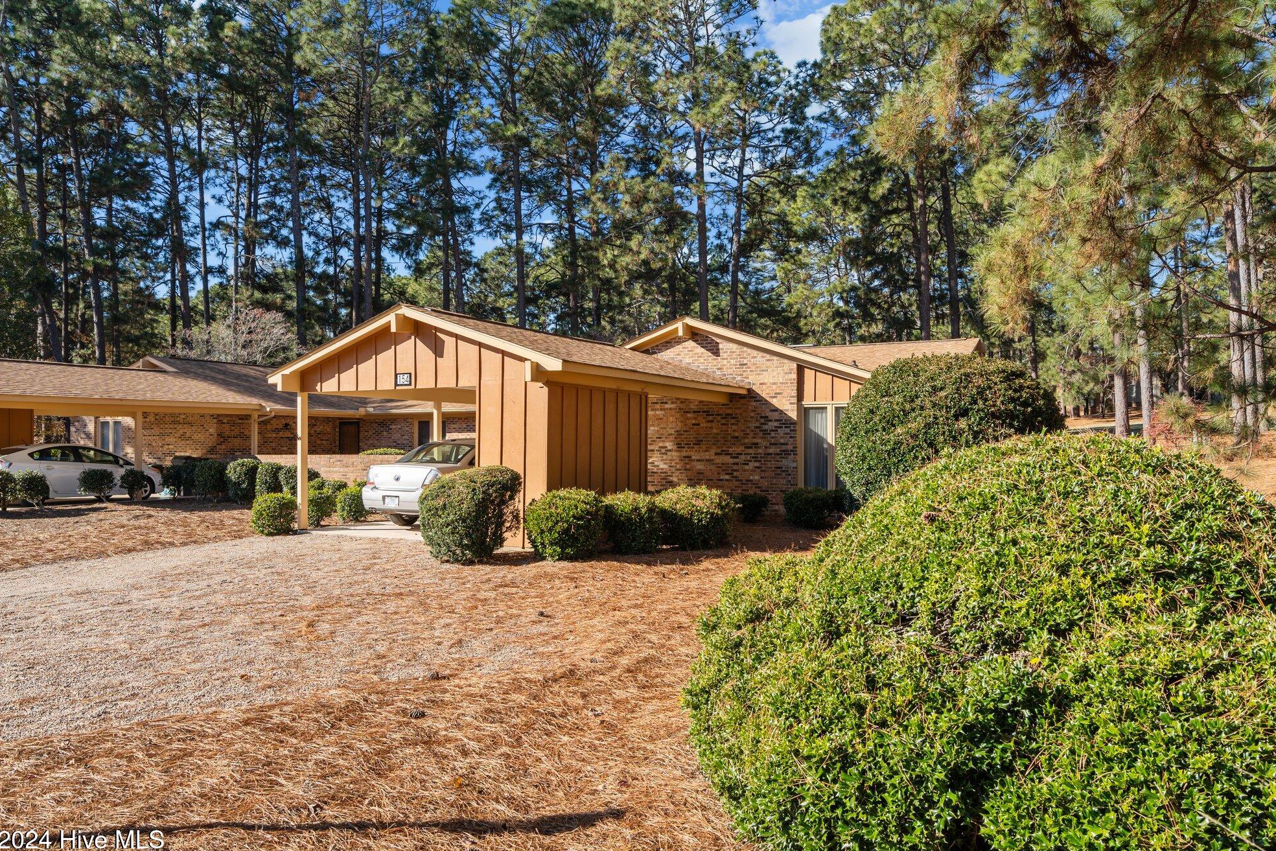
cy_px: 438
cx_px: 639
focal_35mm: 26
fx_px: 922
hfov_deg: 69.4
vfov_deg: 49.6
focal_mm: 25
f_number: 8
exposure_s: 1/125
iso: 100
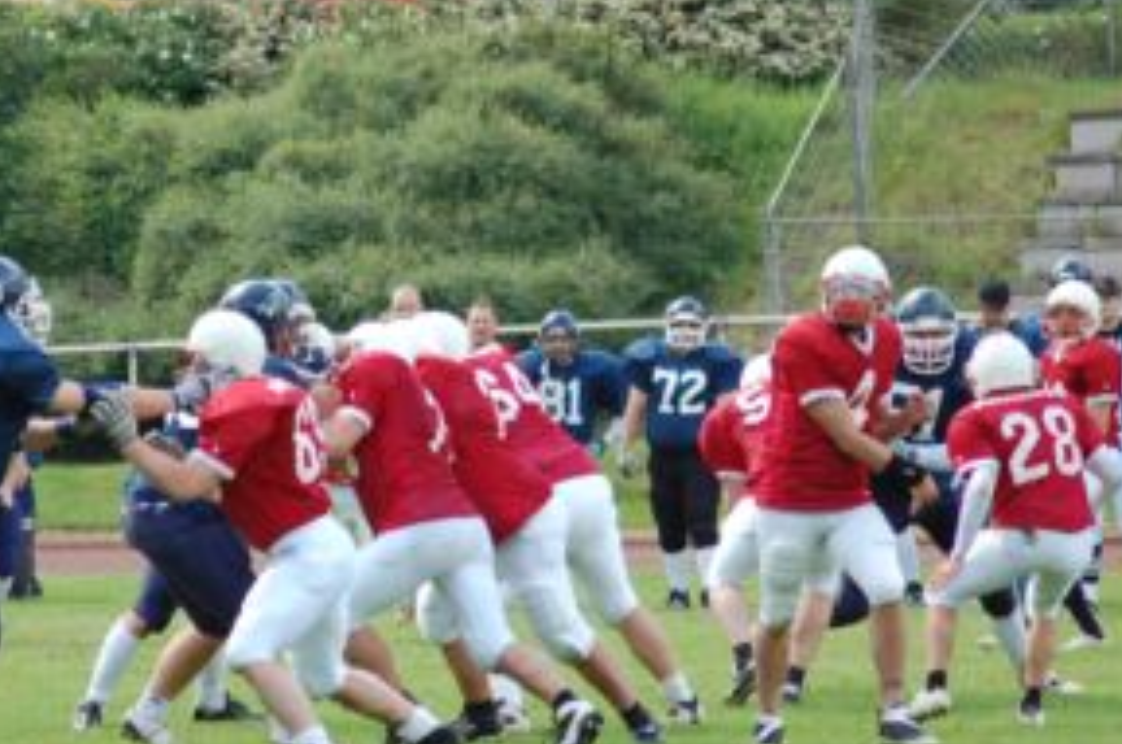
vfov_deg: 3.9
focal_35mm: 354
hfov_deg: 5.8
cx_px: 427
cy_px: 413
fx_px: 11014
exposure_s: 1/640
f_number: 4.5
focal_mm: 150
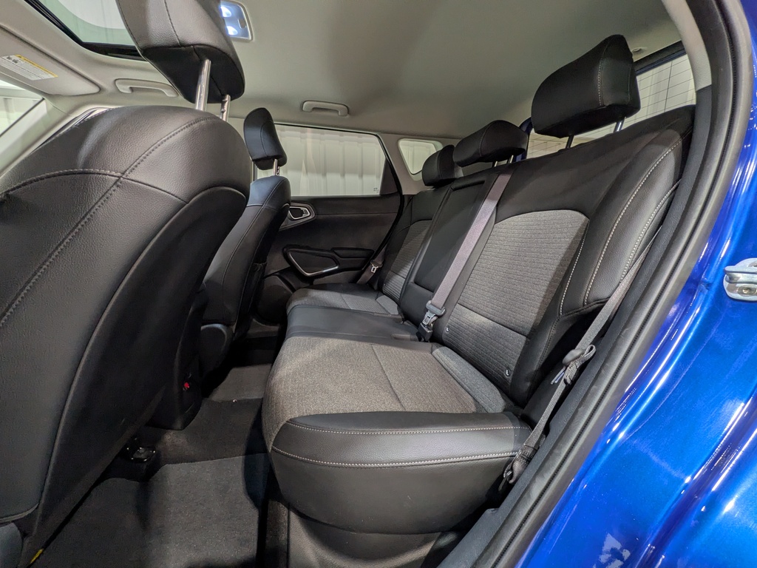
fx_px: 306
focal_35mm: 14
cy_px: 284
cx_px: 378
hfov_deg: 102.1
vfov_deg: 85.7
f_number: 2.2
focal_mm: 1.83
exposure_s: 1/30
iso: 117
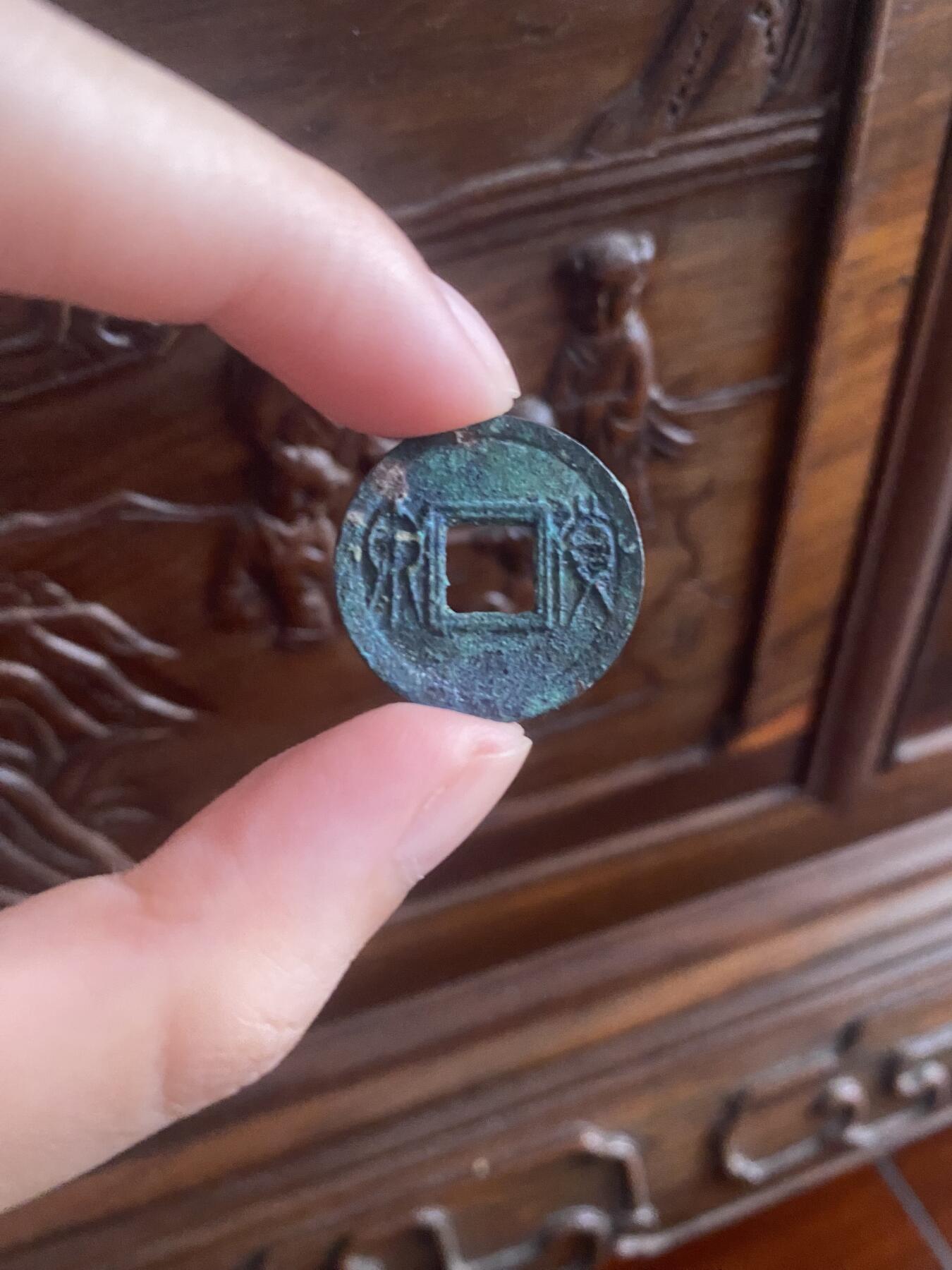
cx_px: 476
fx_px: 917
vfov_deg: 69.4
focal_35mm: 25
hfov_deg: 54.9
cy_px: 635
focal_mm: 4.25
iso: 640
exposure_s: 1/31
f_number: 1.8
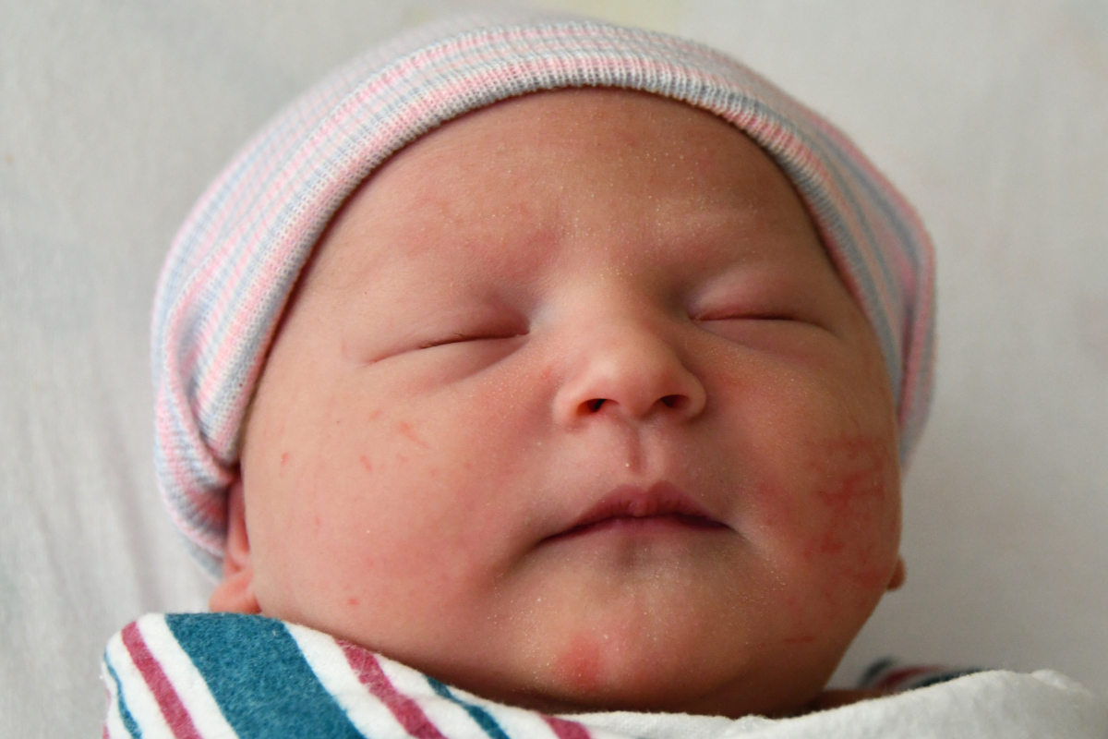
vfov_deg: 12.2
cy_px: 370
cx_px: 554
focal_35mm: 112
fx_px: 3447
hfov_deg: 18.3
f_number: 5
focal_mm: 75
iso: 2000
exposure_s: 1/100
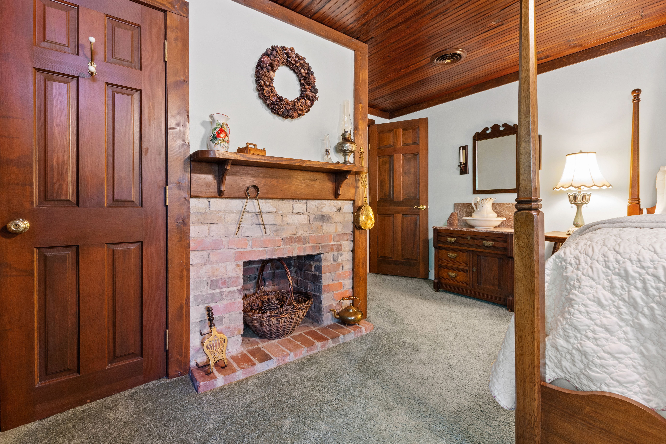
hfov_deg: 100.4
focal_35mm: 15
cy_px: 222
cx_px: 333
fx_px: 277
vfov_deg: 77.3
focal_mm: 10
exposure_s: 1.3
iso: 100
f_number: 8
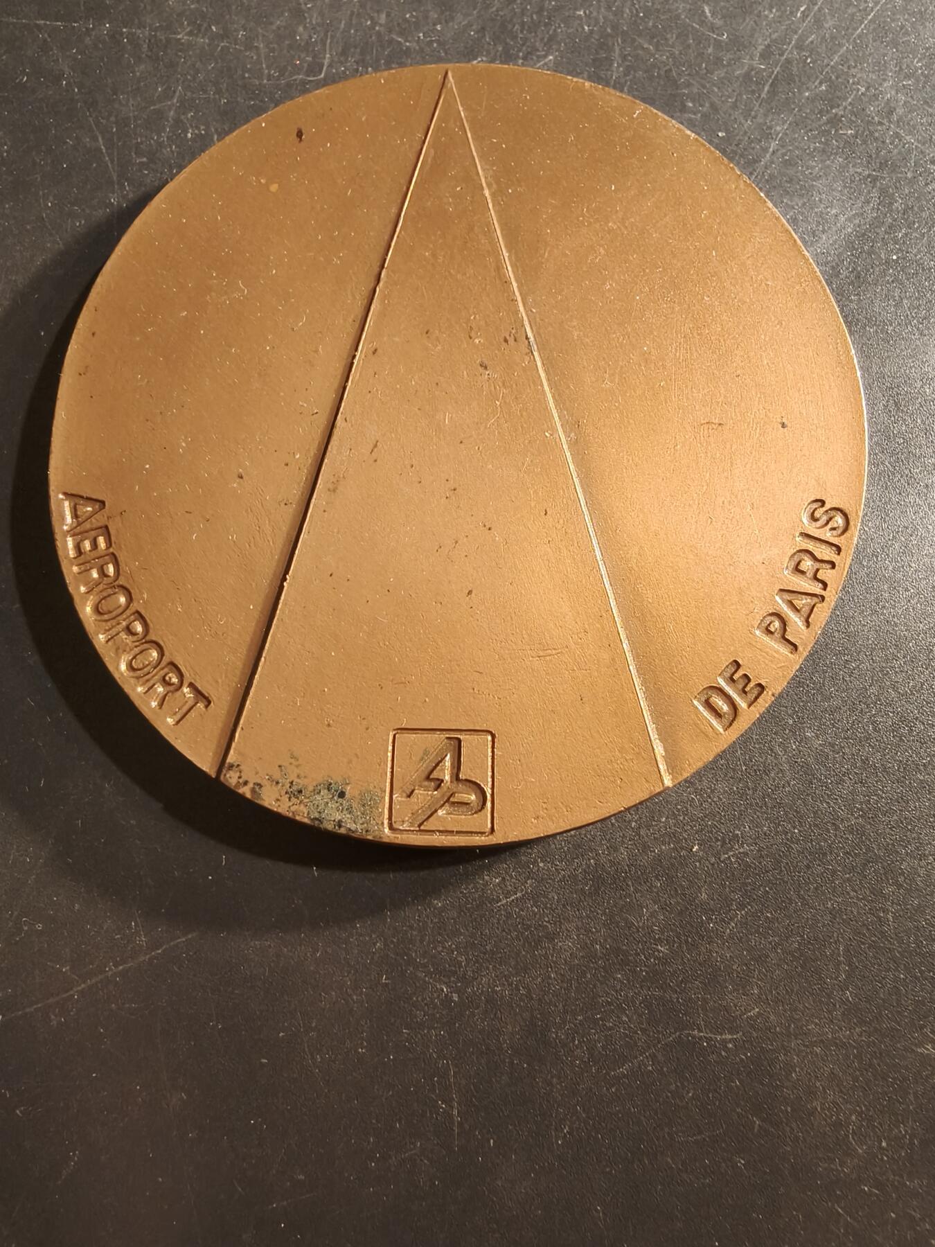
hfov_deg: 58.9
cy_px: 624
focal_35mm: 23
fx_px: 828
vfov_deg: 73.9
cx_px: 468
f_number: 2
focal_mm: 2.32
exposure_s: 1/50
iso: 320
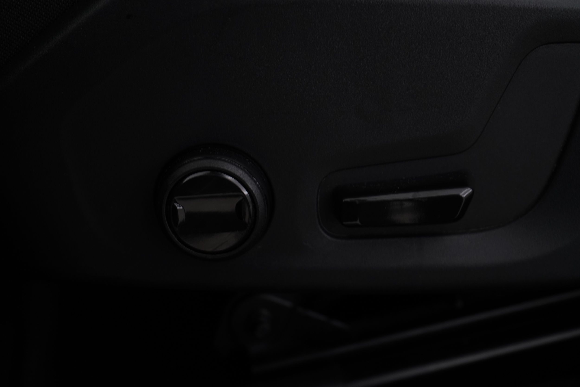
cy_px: 194
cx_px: 290
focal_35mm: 62
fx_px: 999
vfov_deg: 21.9
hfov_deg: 32.4
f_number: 5.6
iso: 1000
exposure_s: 1/10
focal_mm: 62
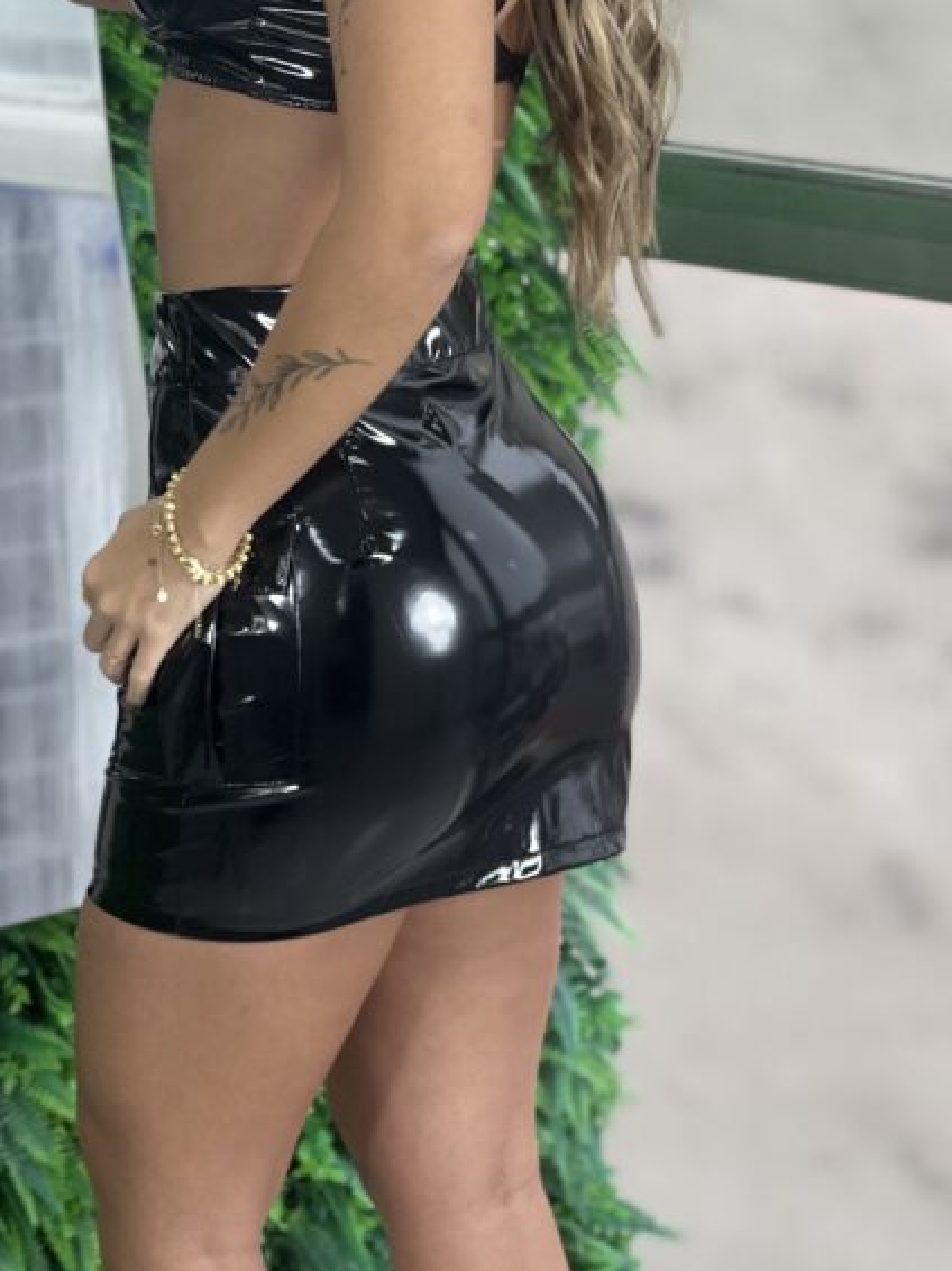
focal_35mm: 127
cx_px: 373
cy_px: 248
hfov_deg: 11.7
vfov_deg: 15.4
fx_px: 4660
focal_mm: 9
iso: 200
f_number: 2.8
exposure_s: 1/120
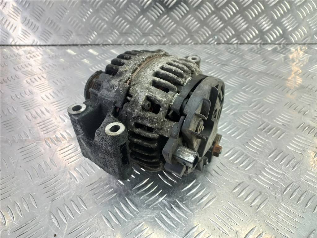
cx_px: 158
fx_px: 229
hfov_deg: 69.4
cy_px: 119
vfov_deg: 54.9
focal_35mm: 25
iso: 125
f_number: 1.8
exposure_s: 1/50
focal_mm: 4.6
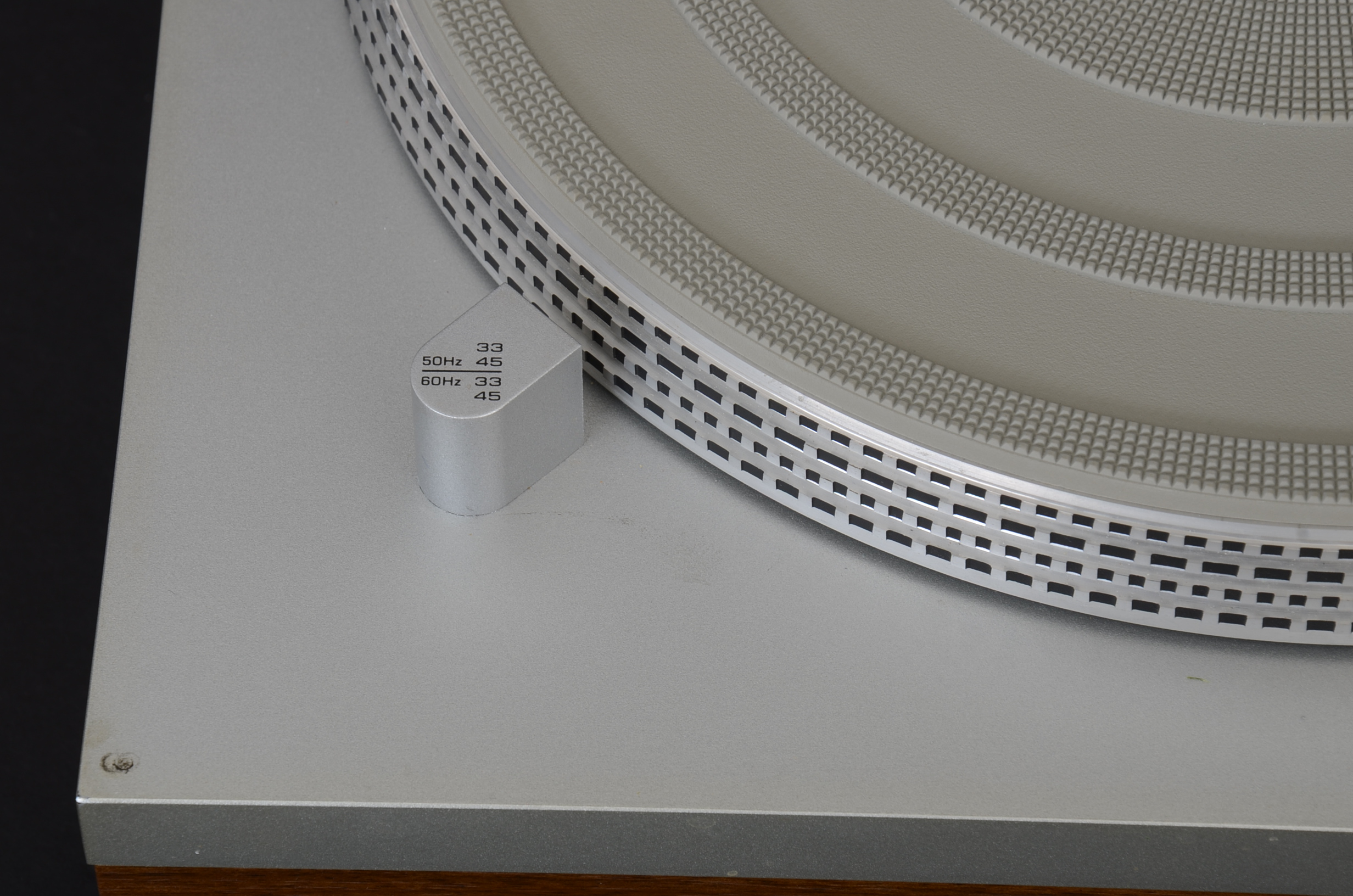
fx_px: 5176
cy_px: 448
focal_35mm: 138
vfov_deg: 9.9
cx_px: 676
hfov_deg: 14.9
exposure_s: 1/160
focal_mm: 92
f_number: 13
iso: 125
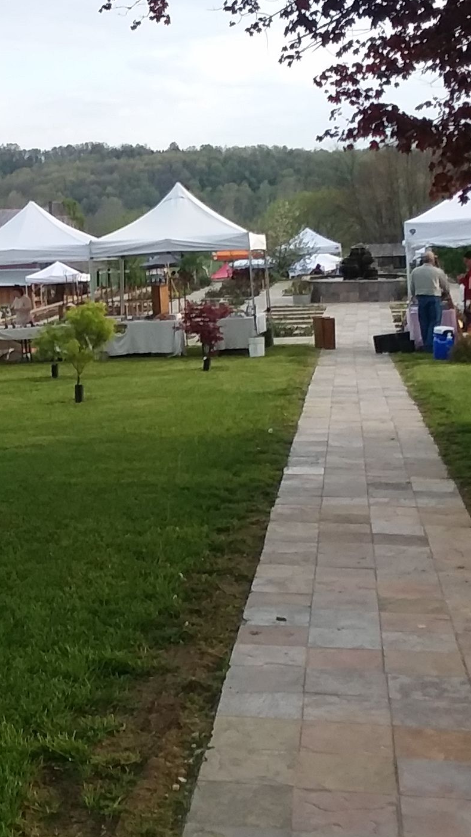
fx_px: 1288
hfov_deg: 20.0
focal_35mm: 58
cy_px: 322
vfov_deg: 35.9
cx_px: -8
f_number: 1.9
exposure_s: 1/305
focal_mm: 2.47
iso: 40
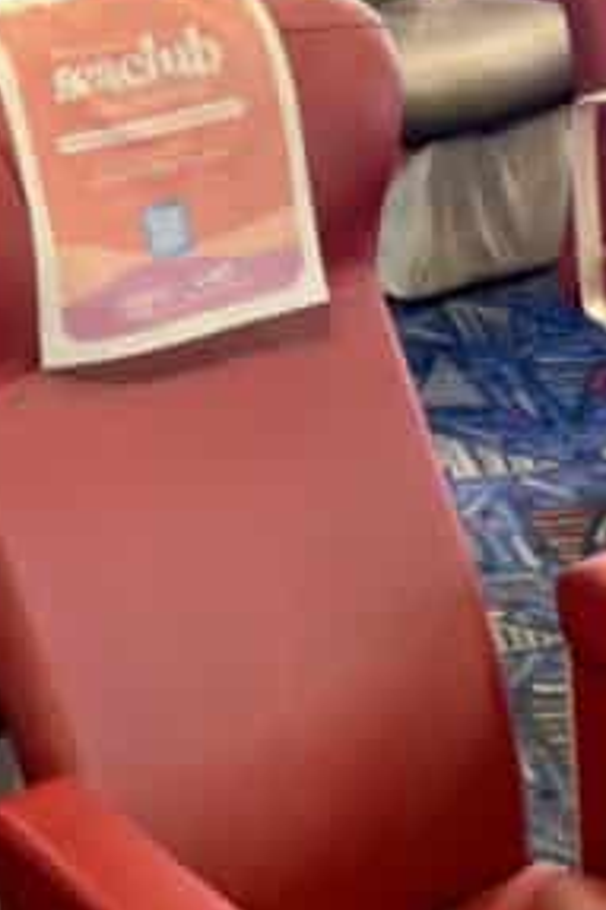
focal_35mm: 89
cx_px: 355
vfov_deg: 22.7
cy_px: 663
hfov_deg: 15.3
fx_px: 2250
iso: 200
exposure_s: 1/33
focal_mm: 6.76
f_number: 1.78
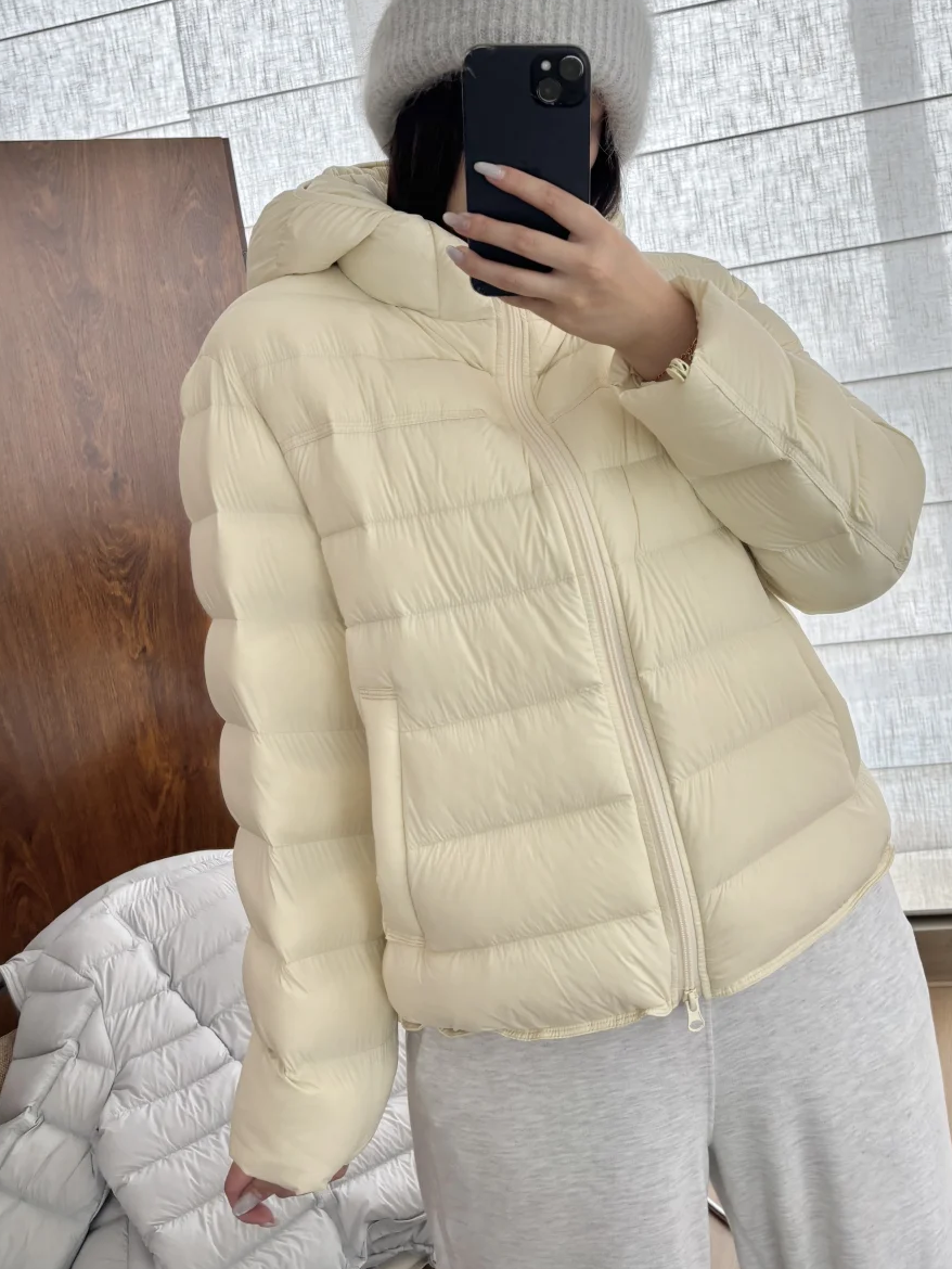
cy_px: 496
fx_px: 1173
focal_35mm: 32
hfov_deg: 44.0
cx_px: 562
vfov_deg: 56.3
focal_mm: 5.96
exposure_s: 1/121
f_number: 1.6
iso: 80
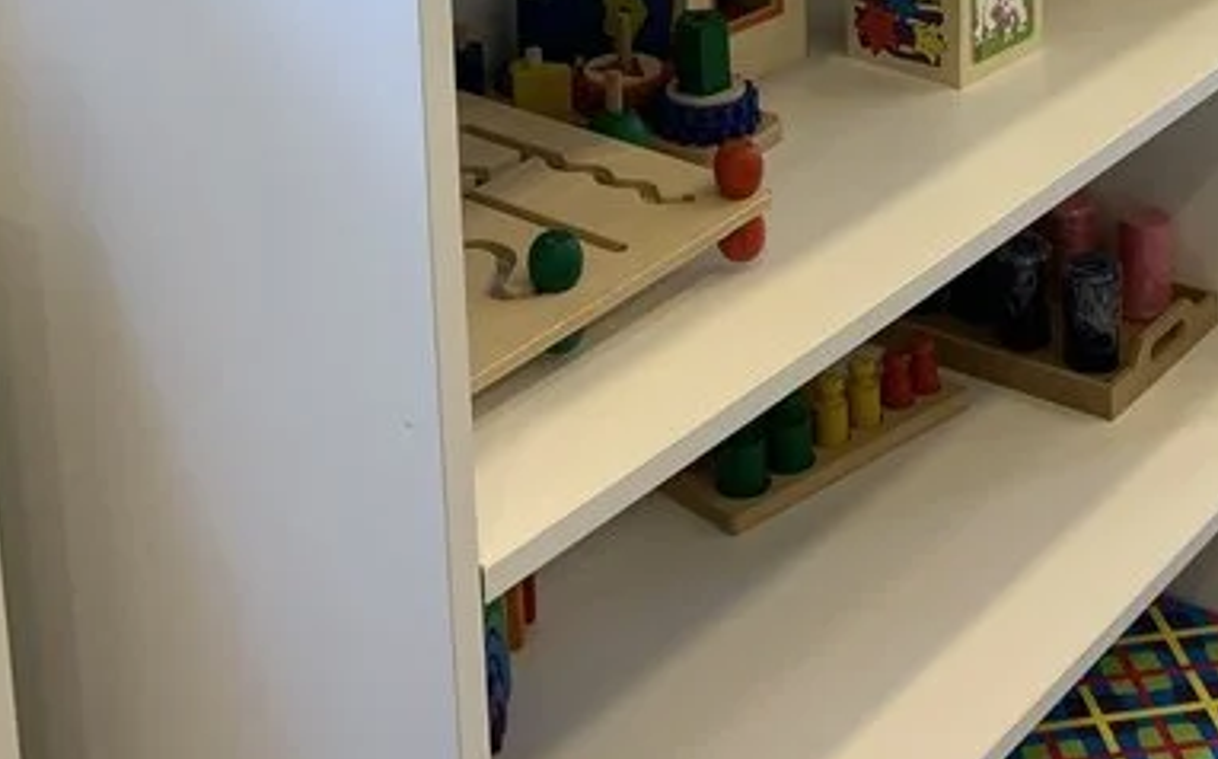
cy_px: -344
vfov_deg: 18.0
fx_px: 2156
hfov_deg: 31.4
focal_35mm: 65
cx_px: 776
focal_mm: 4.25
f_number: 1.8
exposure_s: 1/95
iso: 100
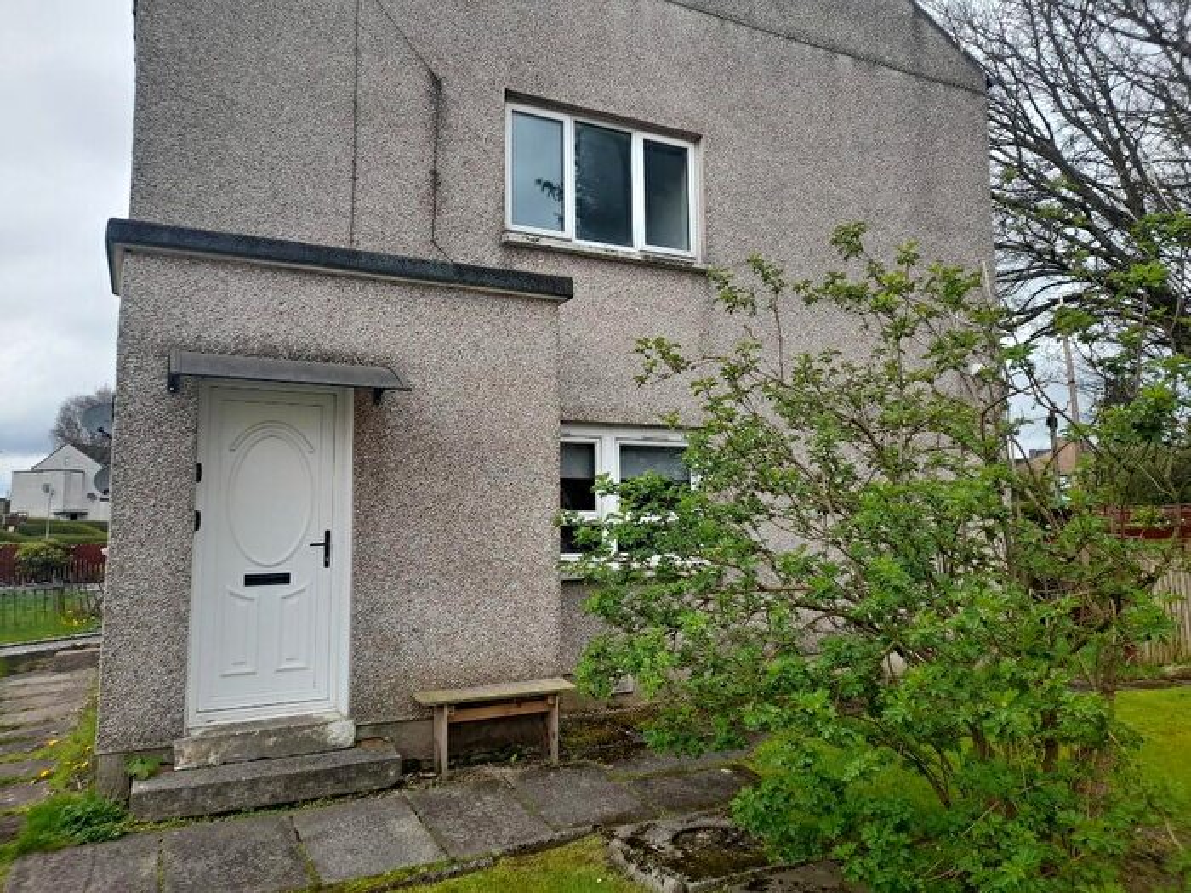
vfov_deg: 54.9
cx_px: 596
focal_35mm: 25
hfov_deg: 69.4
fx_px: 860
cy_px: 446
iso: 20
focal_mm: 4.6
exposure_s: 1/227
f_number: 2
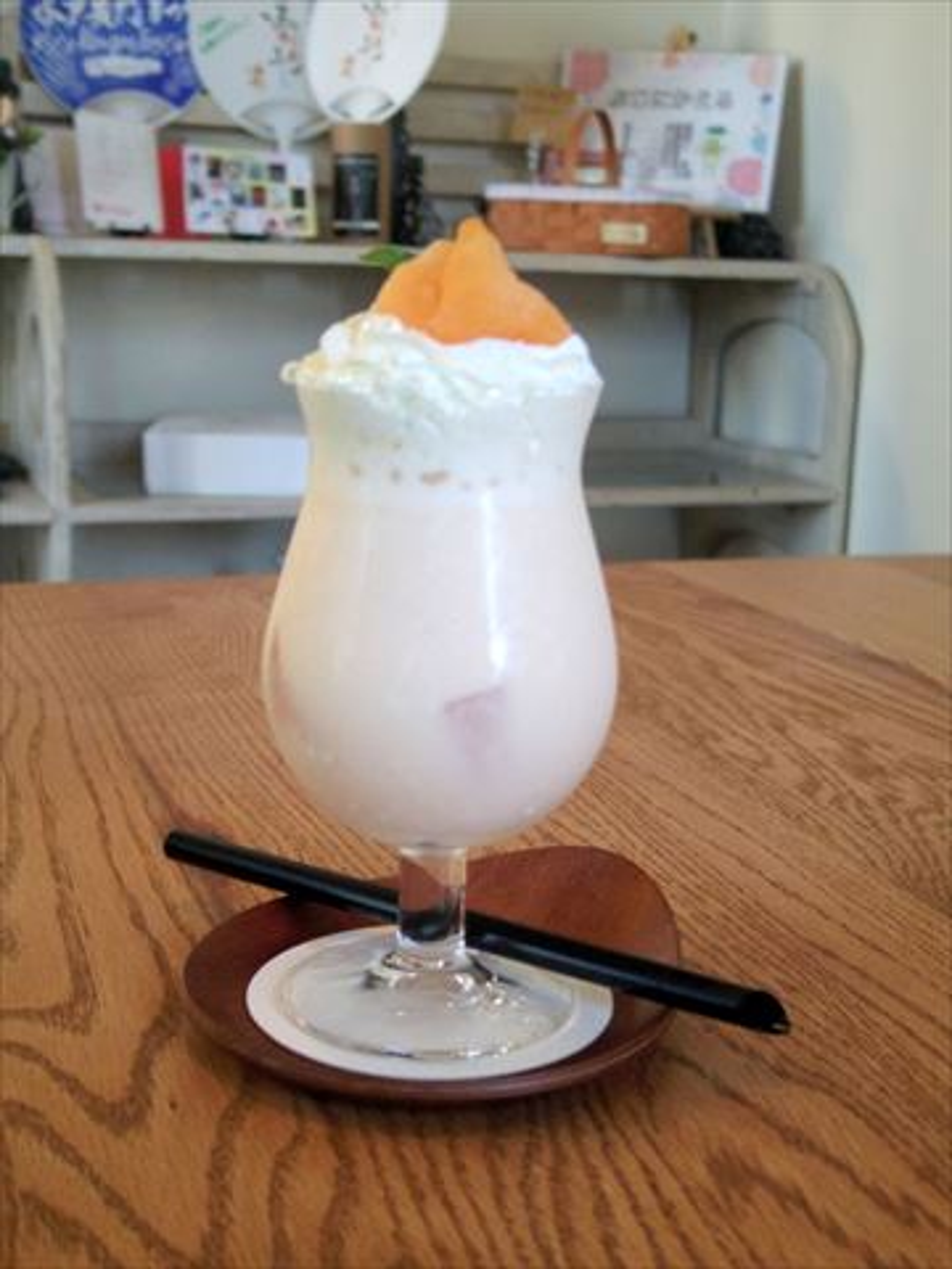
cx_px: 476
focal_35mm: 47
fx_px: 1723
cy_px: 634
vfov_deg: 40.4
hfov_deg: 30.9
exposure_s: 1/60
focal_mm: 8.5
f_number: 1.9
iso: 640
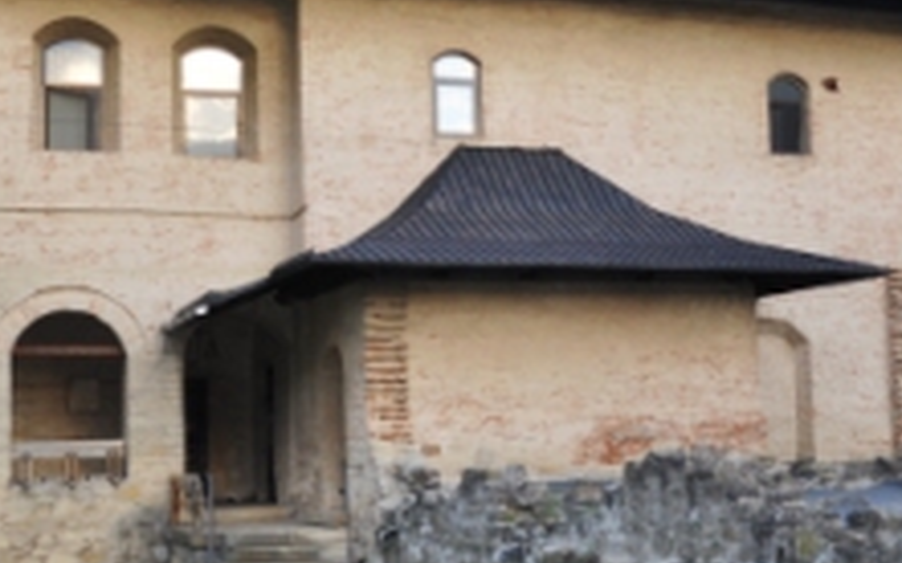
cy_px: 273
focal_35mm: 62
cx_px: 588
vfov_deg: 20.9
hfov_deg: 32.7
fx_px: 1524
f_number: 5
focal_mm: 20
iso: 250
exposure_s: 1/200
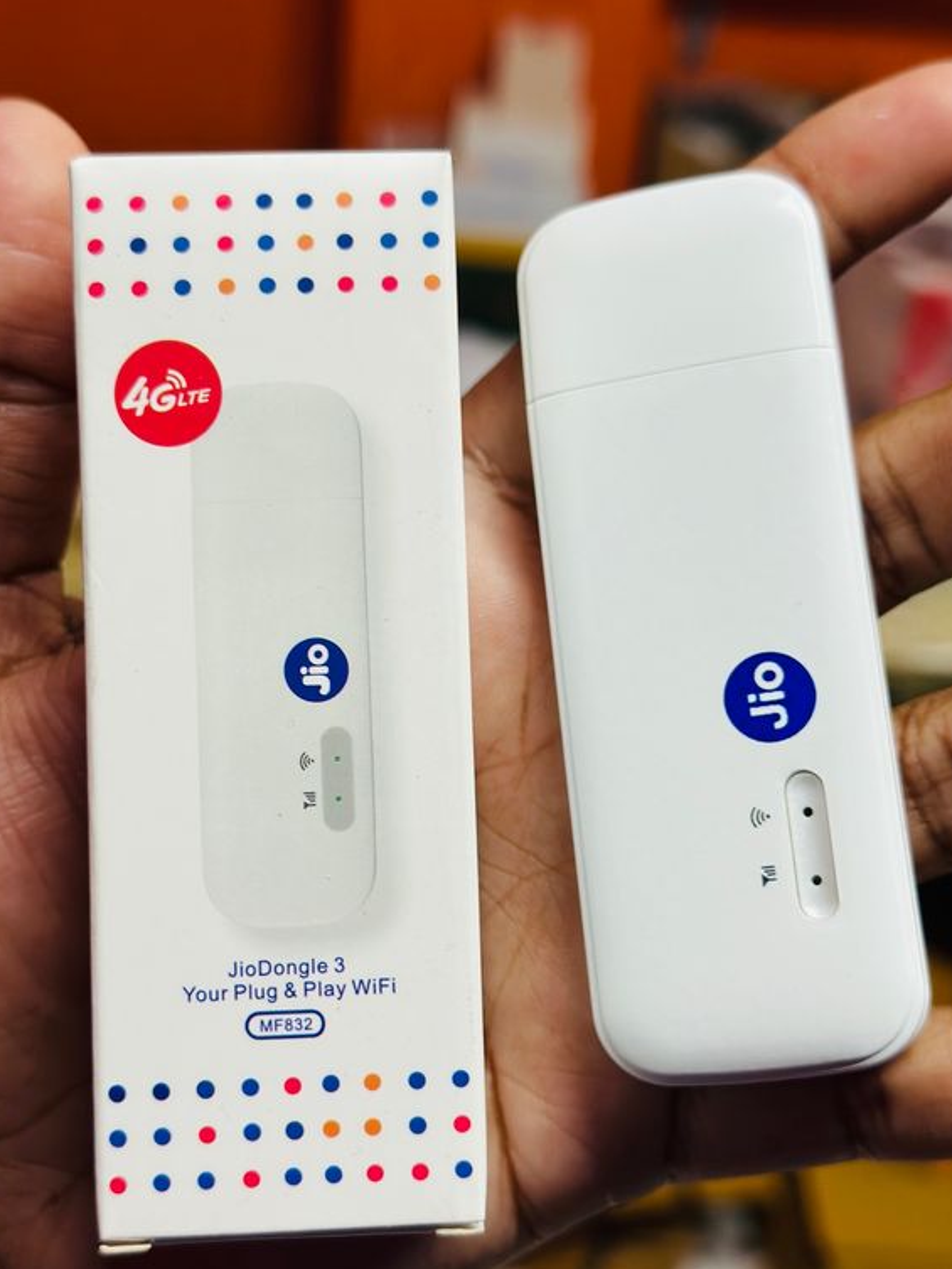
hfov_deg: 28.6
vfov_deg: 37.5
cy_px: 659
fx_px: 1870
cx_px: 485
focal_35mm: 51
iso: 125
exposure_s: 1/96
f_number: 1.78
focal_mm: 6.86
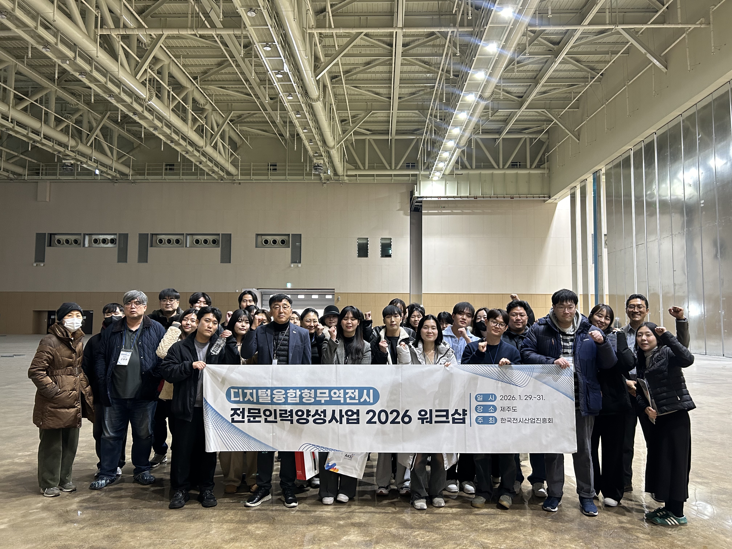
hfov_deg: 67.3
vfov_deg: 53.1
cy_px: 274
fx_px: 550
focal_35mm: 26
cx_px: 366
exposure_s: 1/60
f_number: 1.5
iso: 160
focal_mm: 5.7
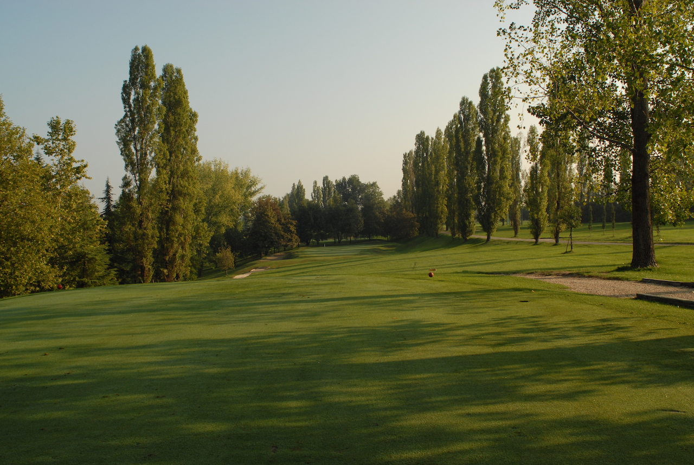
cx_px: 347
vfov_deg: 43.7
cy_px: 232
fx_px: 579
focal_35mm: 30
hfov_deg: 61.9
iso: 200
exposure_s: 1/320
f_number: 8
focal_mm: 20
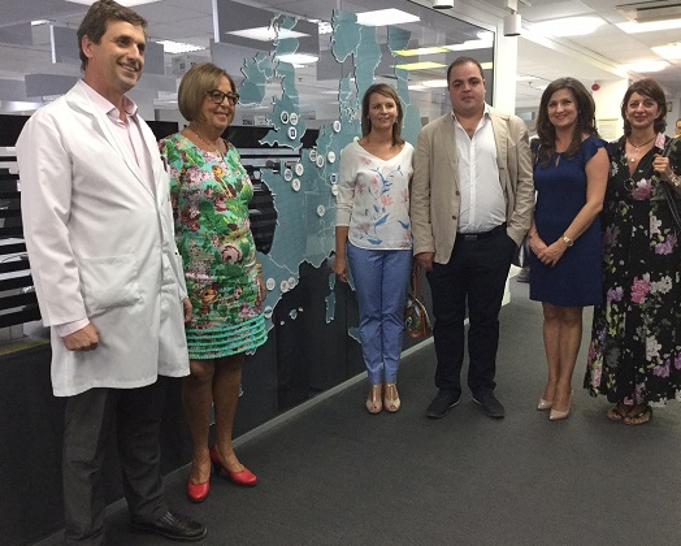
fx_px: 666
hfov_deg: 54.2
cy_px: 276
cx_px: 348
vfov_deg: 44.6
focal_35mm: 33
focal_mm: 3.3
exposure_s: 1/33
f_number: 2.4
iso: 200
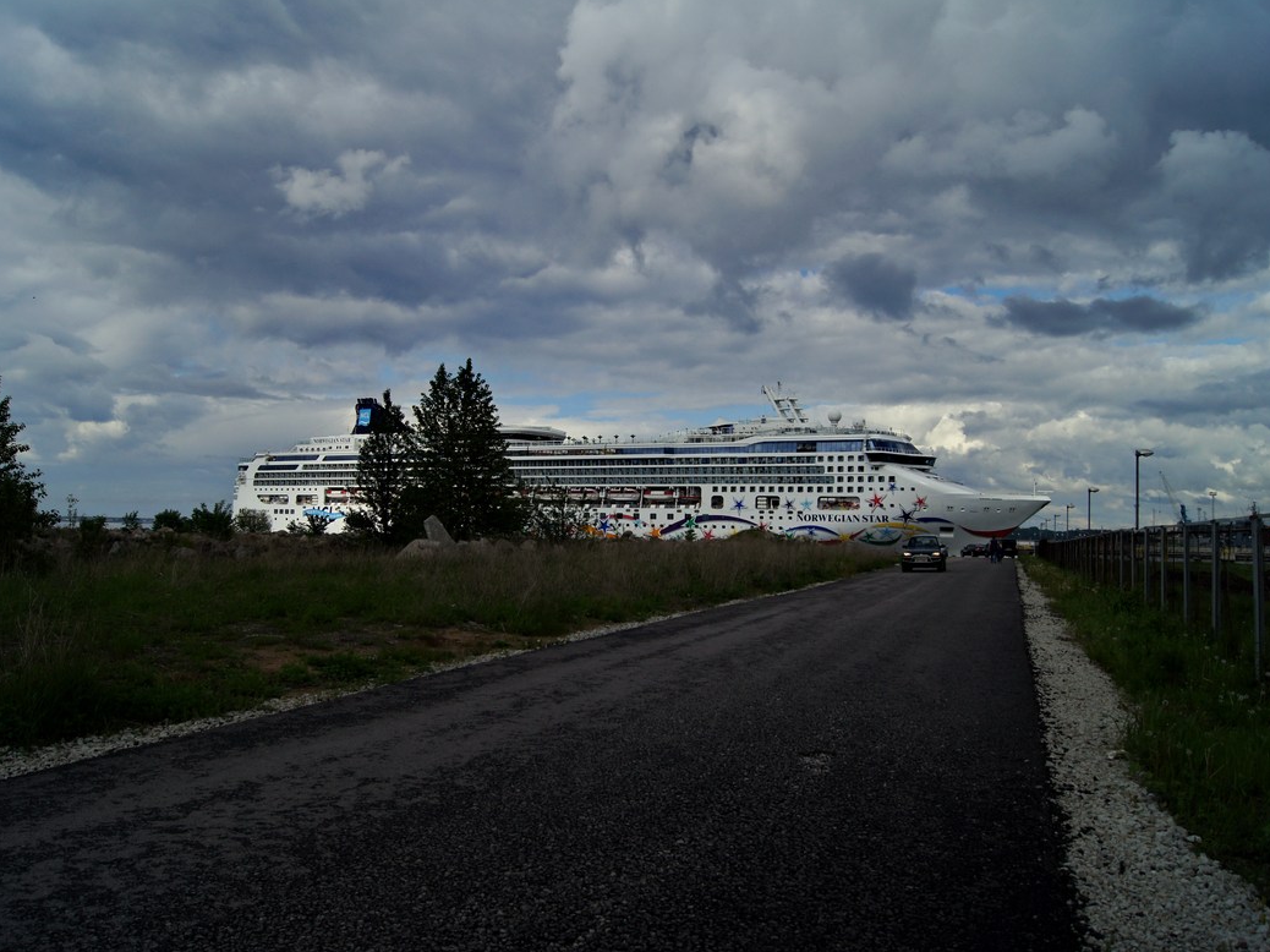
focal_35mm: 30
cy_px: 482
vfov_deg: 46.8
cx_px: 650
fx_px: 1100
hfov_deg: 60.0
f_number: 8
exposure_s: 1/1000
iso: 100
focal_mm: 18
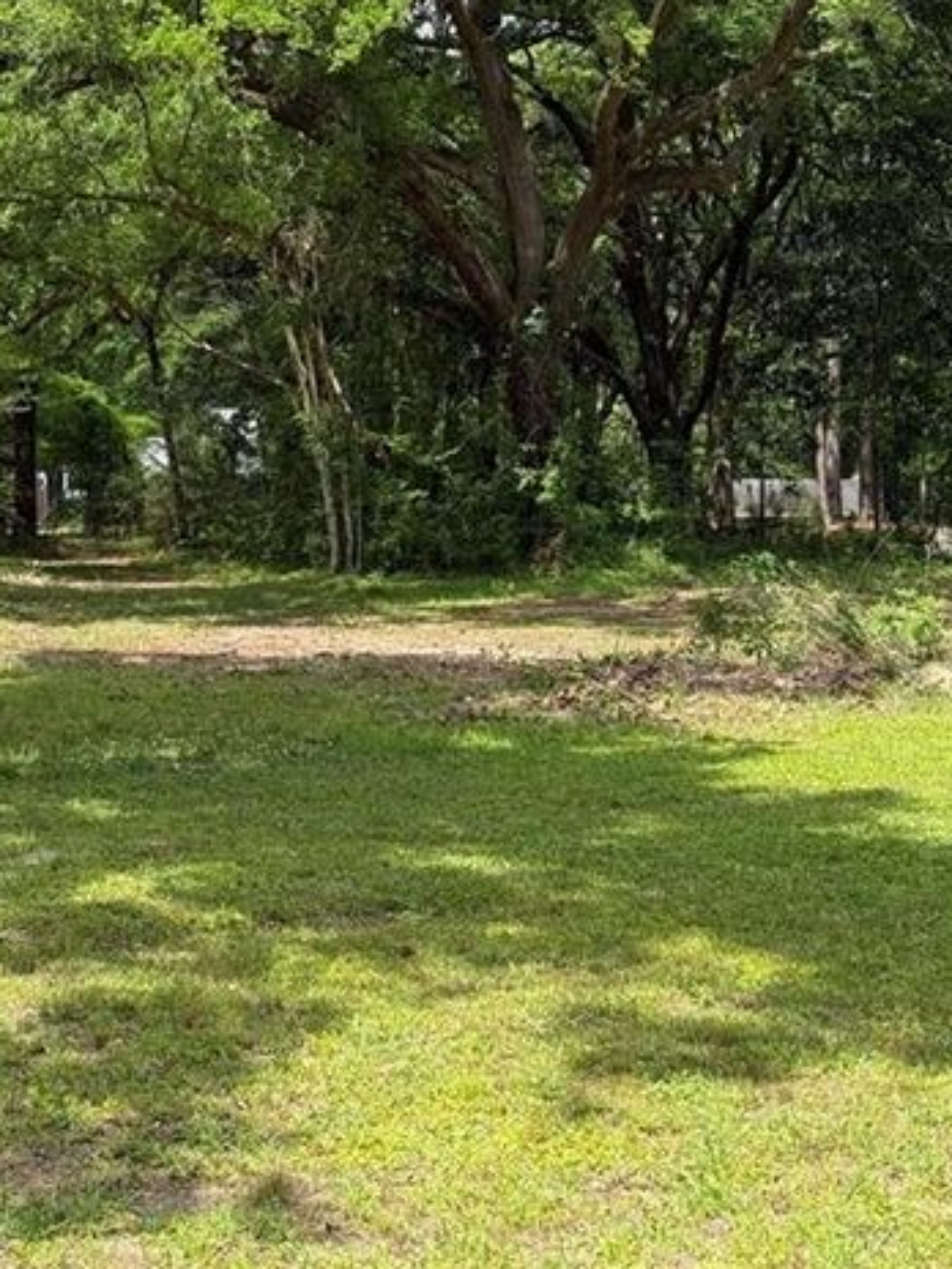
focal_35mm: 69
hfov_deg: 21.2
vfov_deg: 27.9
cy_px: 360
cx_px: 287
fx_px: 2530
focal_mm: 6.76
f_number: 1.78
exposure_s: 1/2146
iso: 100
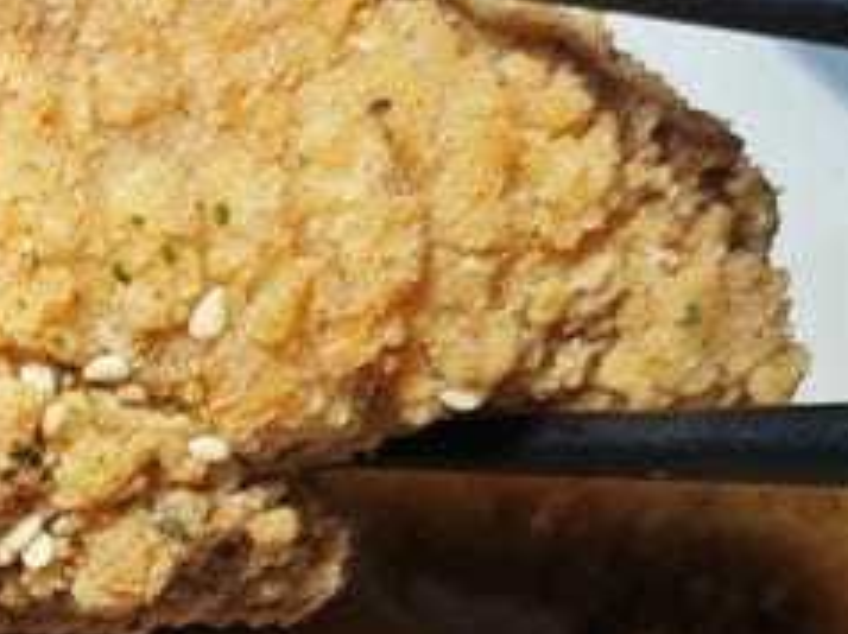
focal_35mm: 116
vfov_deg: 12.4
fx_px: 2839
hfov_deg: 15.2
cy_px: 801
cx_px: -581
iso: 160
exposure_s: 1/60
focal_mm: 8.72
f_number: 2
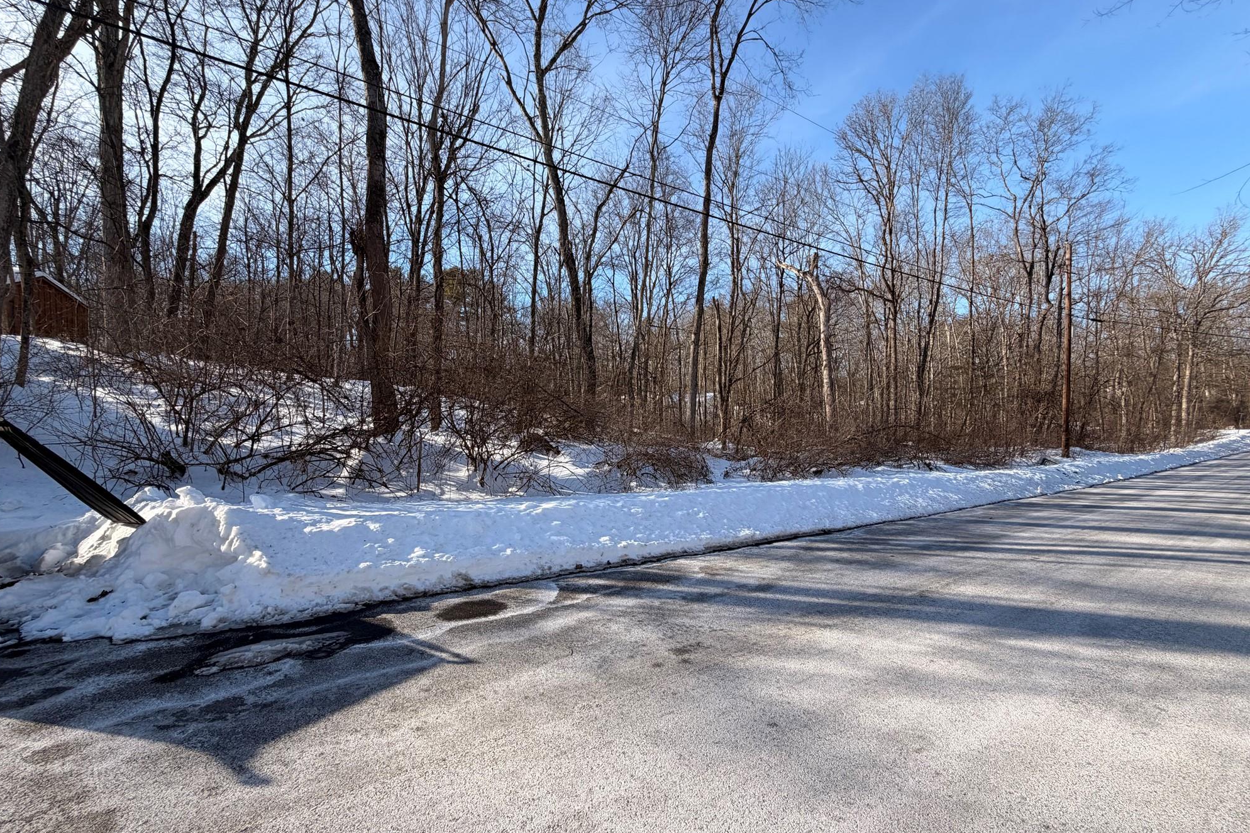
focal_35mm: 15
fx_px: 521
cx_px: 637
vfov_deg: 77.3
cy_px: 428
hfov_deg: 100.4
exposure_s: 1/770
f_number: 2.2
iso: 40
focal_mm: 2.22
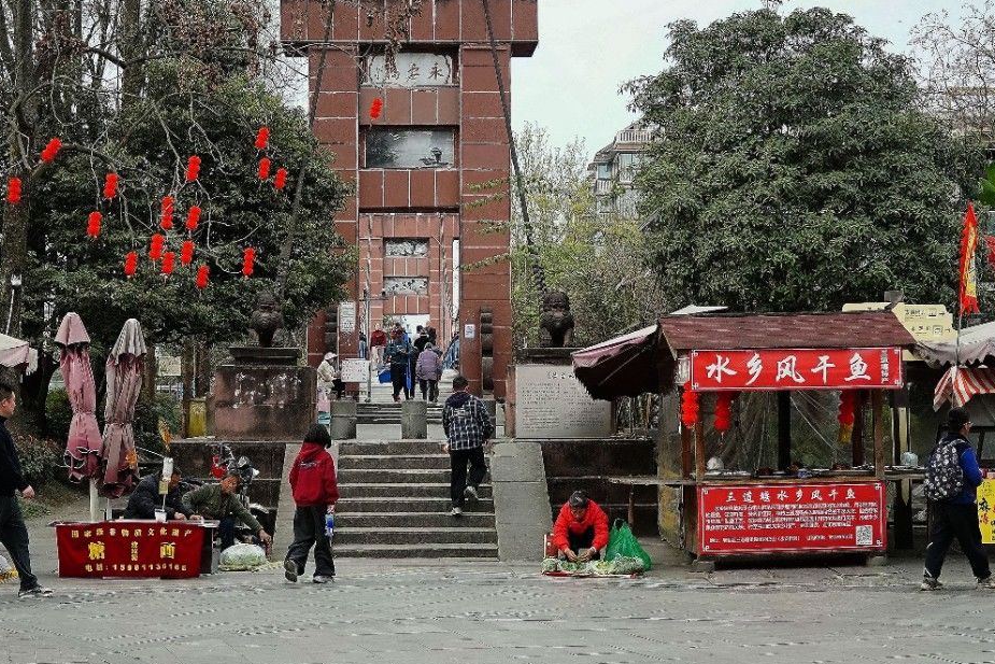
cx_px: 438
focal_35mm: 59
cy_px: 294
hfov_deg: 33.9
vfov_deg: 23.0
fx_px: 1631
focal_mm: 26
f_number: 2.8
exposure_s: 1/1600
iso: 400
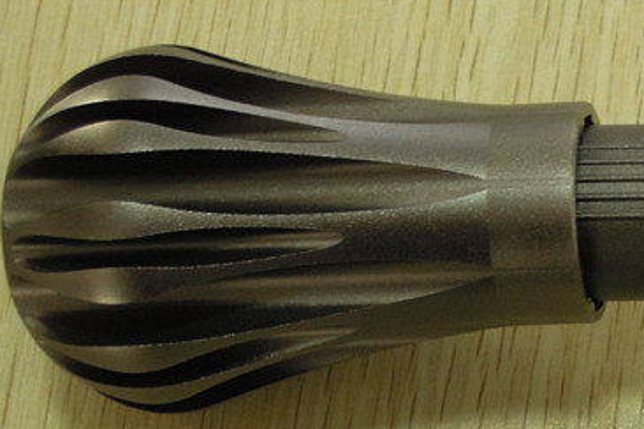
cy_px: 438
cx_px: 635
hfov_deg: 12.8
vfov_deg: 8.6
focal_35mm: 159
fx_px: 2844
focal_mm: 12.5
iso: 400
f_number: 4.5
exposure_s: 1/25
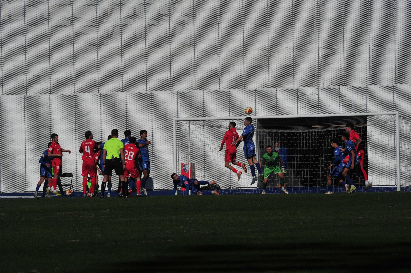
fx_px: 3423
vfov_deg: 4.6
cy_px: 136
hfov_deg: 6.9
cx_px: 206
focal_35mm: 300
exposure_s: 1/1250
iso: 400
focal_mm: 300
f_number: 18
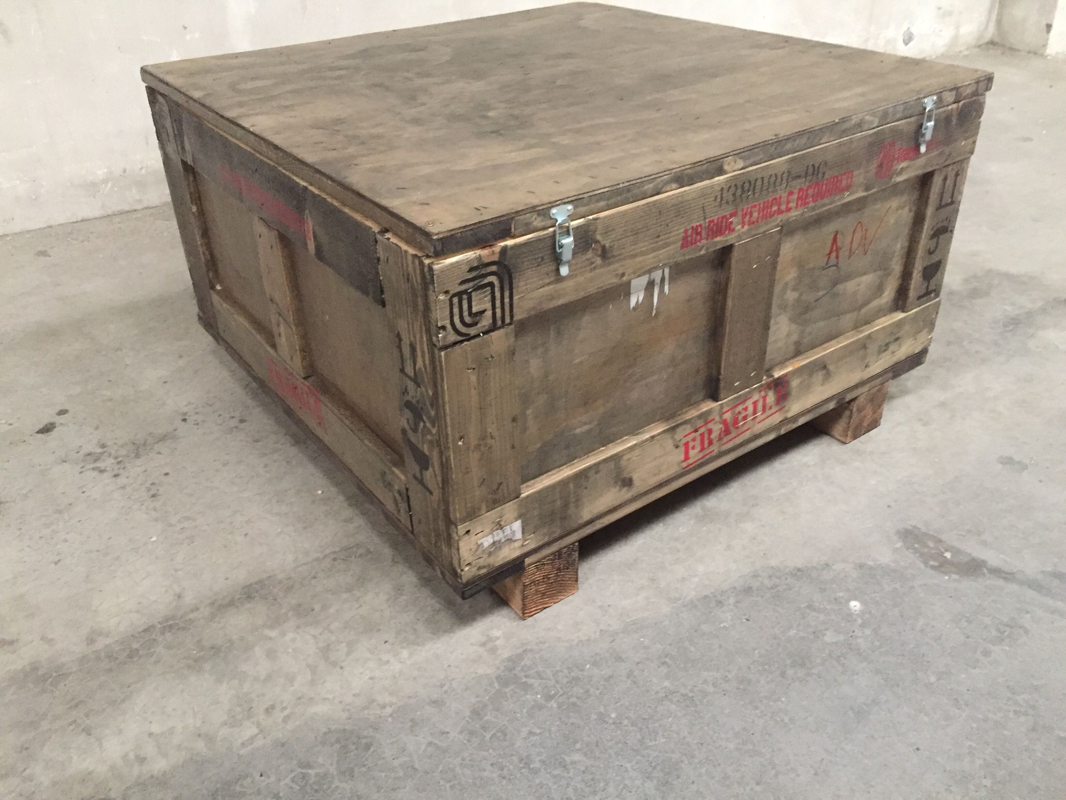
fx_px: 893
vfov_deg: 48.2
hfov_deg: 61.7
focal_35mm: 29
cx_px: 533
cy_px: 400
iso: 400
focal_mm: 4.15
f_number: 2.2
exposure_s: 1/17
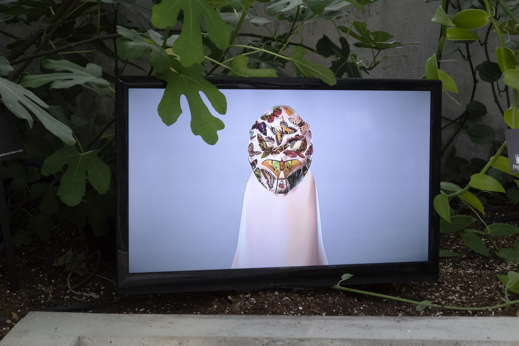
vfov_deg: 16.9
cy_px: 173
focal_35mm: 81
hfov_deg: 25.1
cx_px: 260
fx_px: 1168
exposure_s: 1/125
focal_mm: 30
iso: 1600
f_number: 5.6
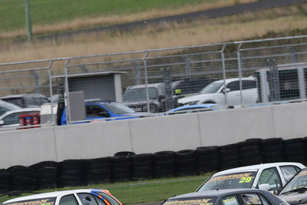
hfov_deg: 1.9
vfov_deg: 1.3
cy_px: 200
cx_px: 183
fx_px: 9259
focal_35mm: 1085
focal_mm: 360
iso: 500
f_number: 10
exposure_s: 1/640
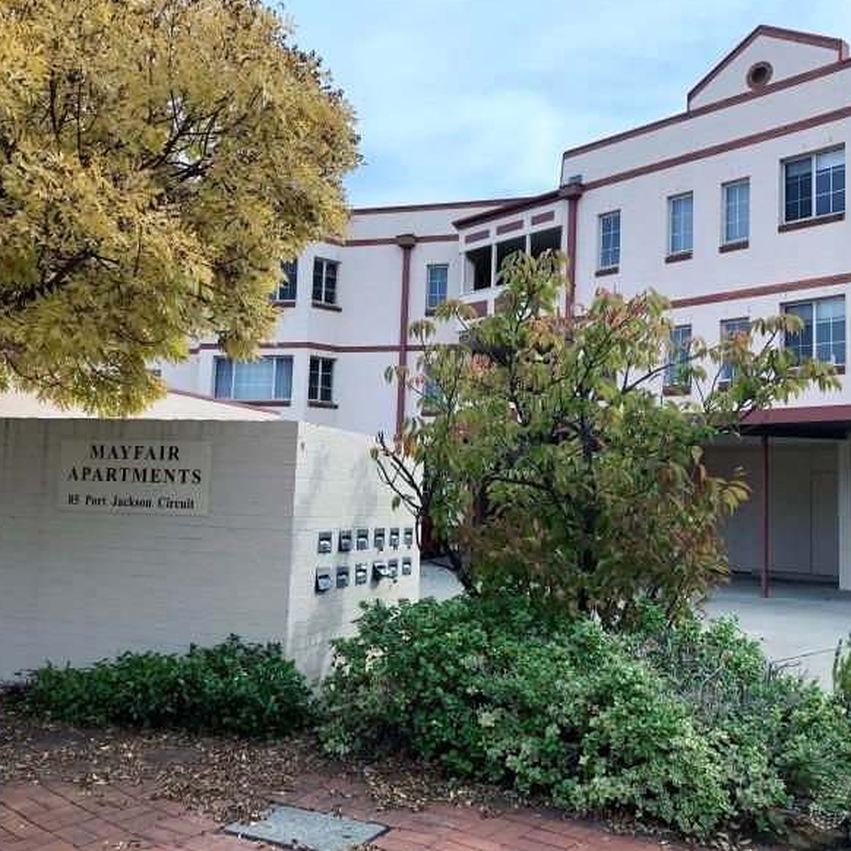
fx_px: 946
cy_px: 417
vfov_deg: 48.4
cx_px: 424
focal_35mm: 34
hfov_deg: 48.5
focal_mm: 4
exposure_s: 1/1043
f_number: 1.8
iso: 20
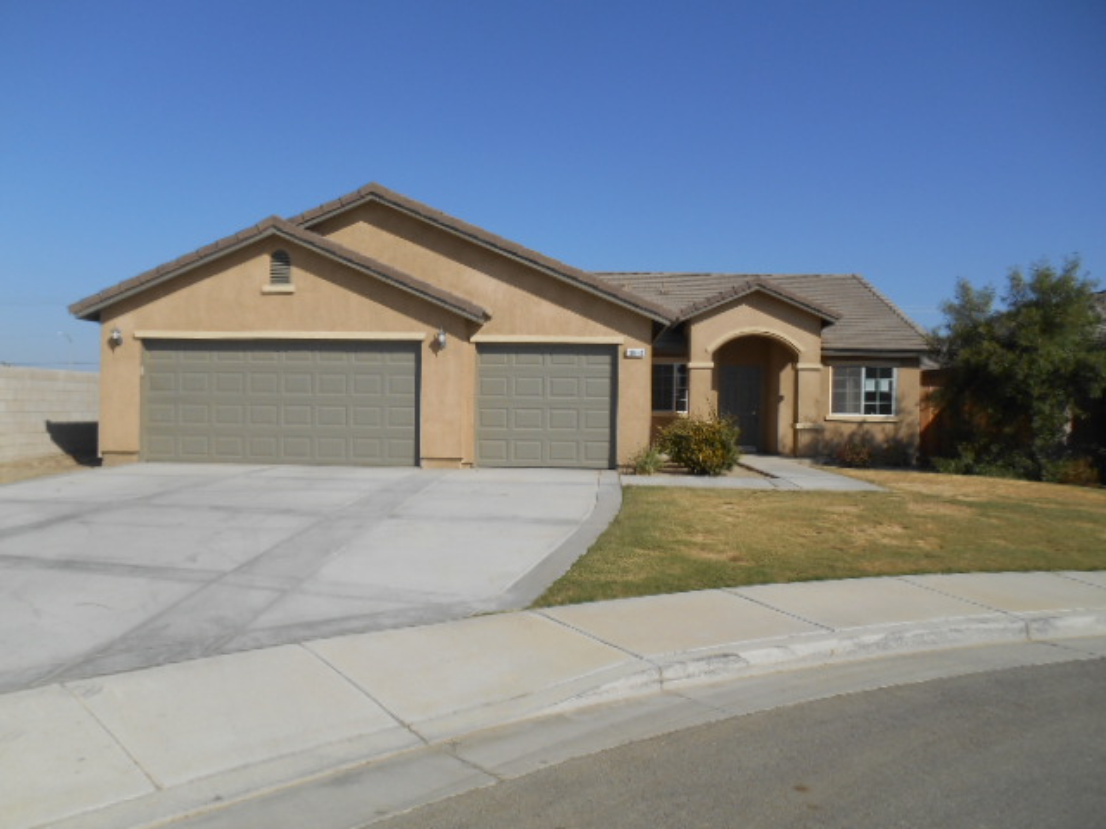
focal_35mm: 26
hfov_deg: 67.3
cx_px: 553
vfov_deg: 53.1
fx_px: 831
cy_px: 414
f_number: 3.4
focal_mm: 4.7
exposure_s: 1/1600
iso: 80
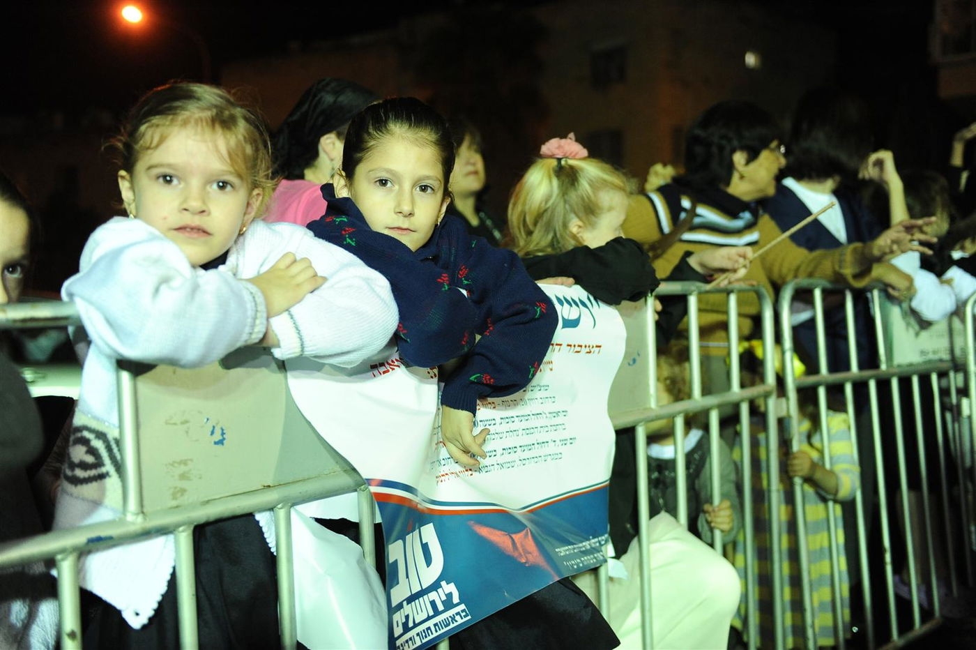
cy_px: 325
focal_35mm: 38
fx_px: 1030
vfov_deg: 35.0
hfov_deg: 50.7
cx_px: 488
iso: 2500
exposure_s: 1/125
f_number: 2.8
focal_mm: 38
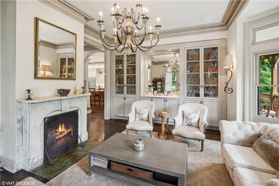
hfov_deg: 95.0
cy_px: 93
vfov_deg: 72.0
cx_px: 140
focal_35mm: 16
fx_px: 128
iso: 200
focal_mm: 16.5
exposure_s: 1/3.33
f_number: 11
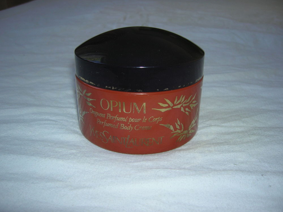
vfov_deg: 41.8
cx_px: 142
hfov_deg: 54.0
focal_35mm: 34
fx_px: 278
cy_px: 106
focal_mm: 5.7
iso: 50
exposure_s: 1/60.1
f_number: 2.9
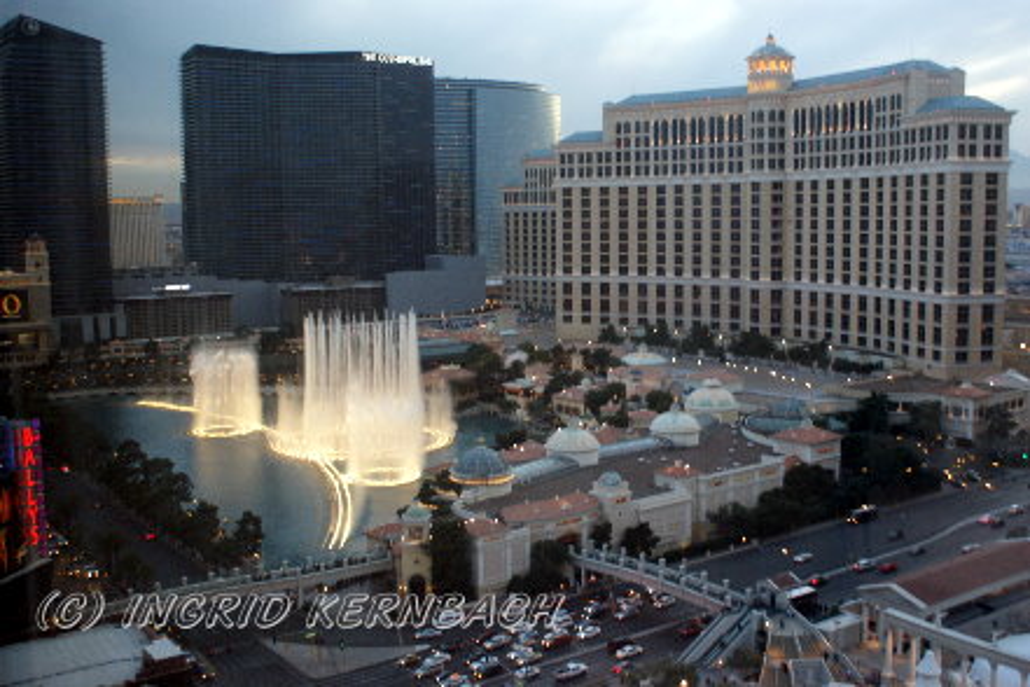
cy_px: 344
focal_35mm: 39
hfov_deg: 49.6
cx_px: 515
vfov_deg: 34.2
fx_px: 1116
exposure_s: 1/10
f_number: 4.5
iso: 400
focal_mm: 26
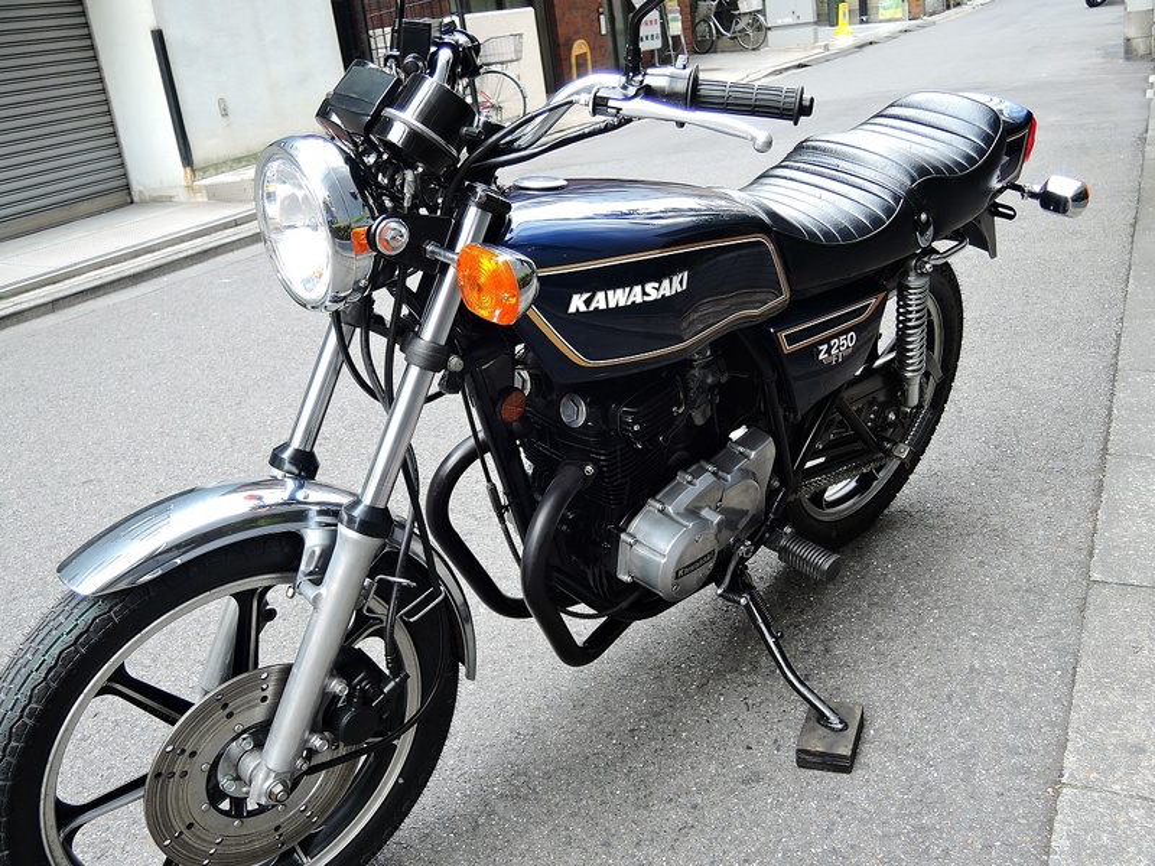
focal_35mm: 35
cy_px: 433
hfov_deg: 52.6
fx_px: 1168
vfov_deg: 40.7
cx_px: 578
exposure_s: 1/30
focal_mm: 7.5
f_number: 3.2
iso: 90
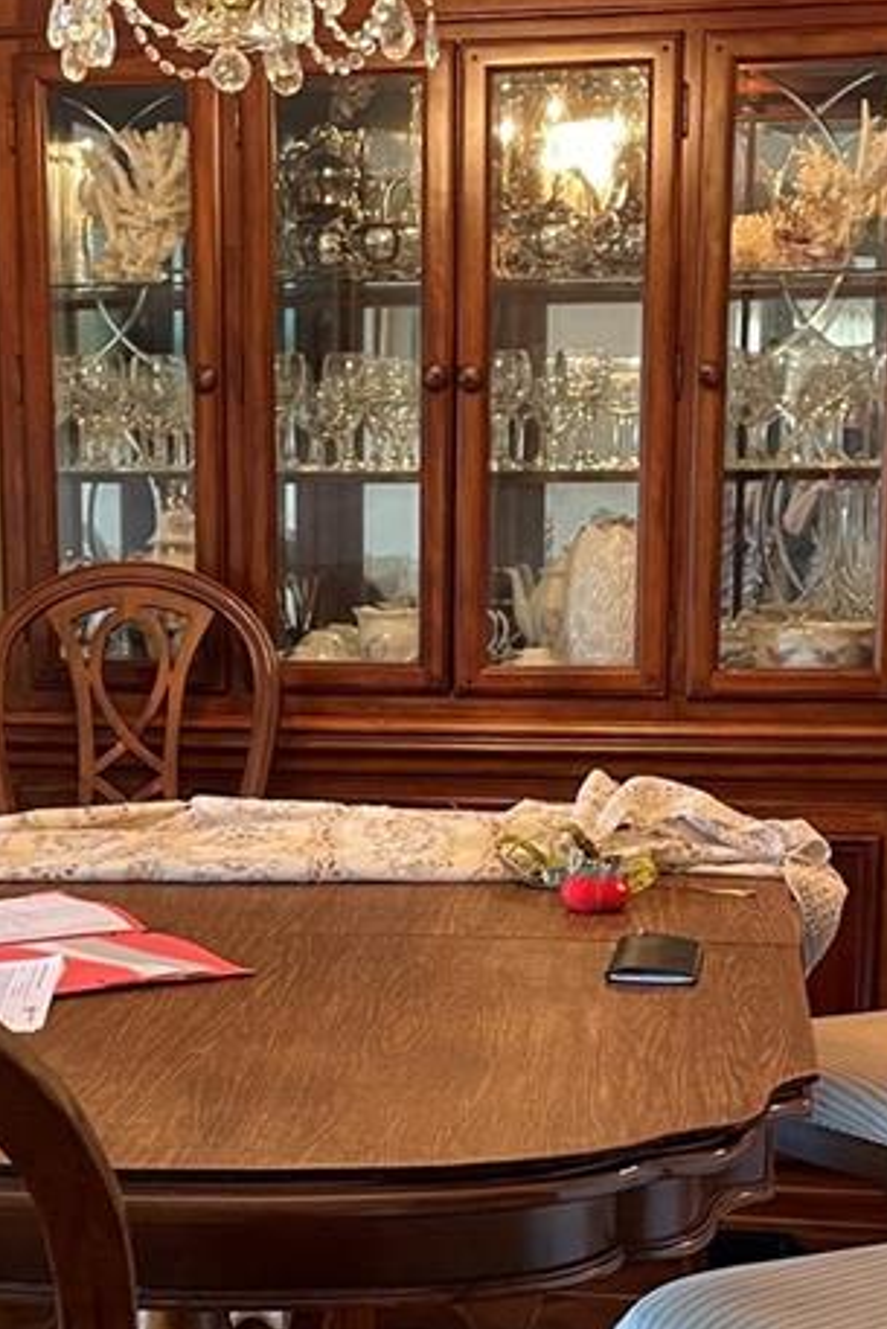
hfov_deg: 19.1
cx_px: 273
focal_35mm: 71
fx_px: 2622
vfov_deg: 28.1
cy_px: 983
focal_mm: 4.2
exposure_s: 1/60
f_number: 1.6
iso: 250
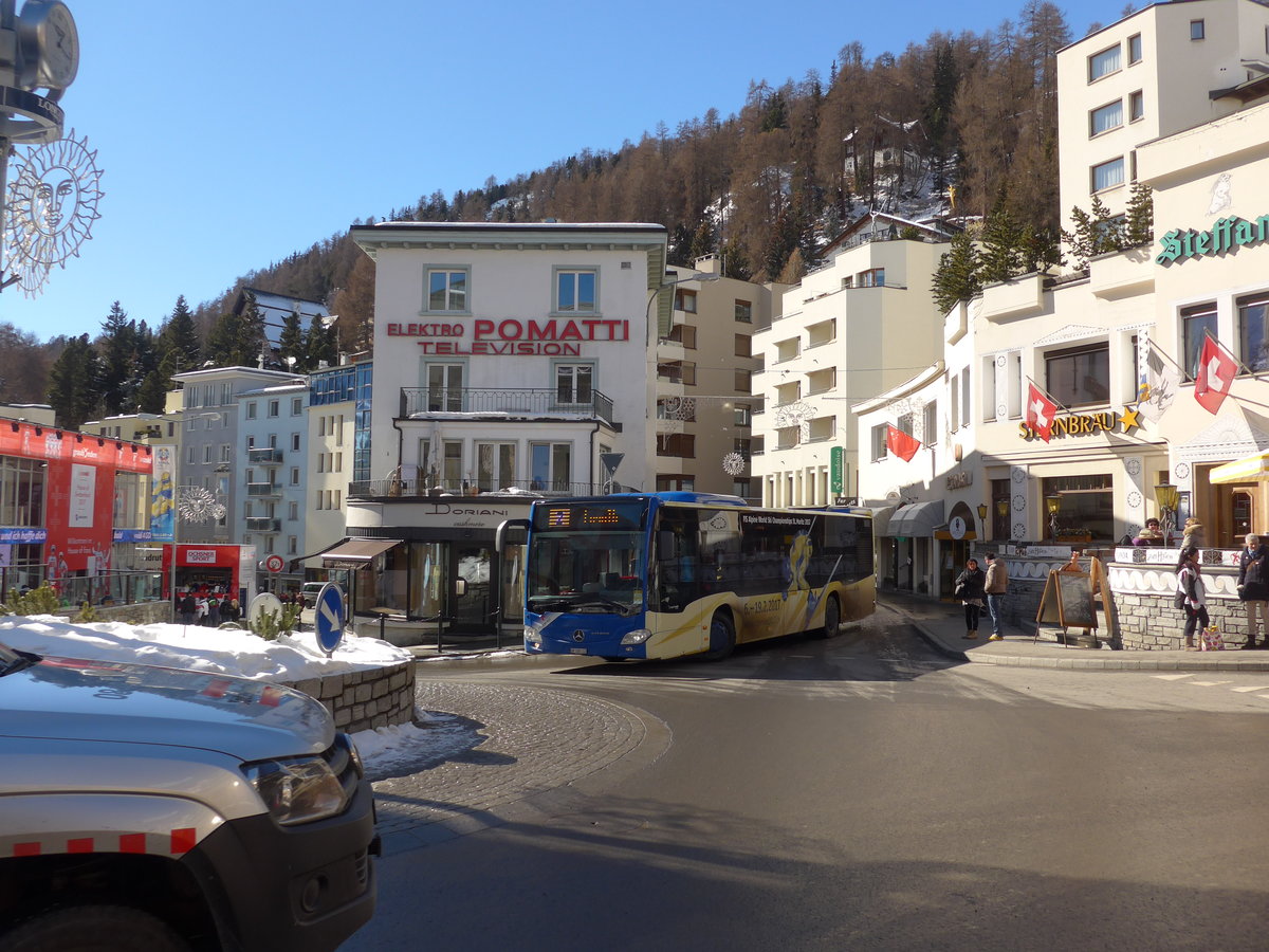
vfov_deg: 48.2
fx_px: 1063
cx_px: 634
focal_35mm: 29
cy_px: 476
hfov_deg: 61.7
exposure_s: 1/1300
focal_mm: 6
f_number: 2.8
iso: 80
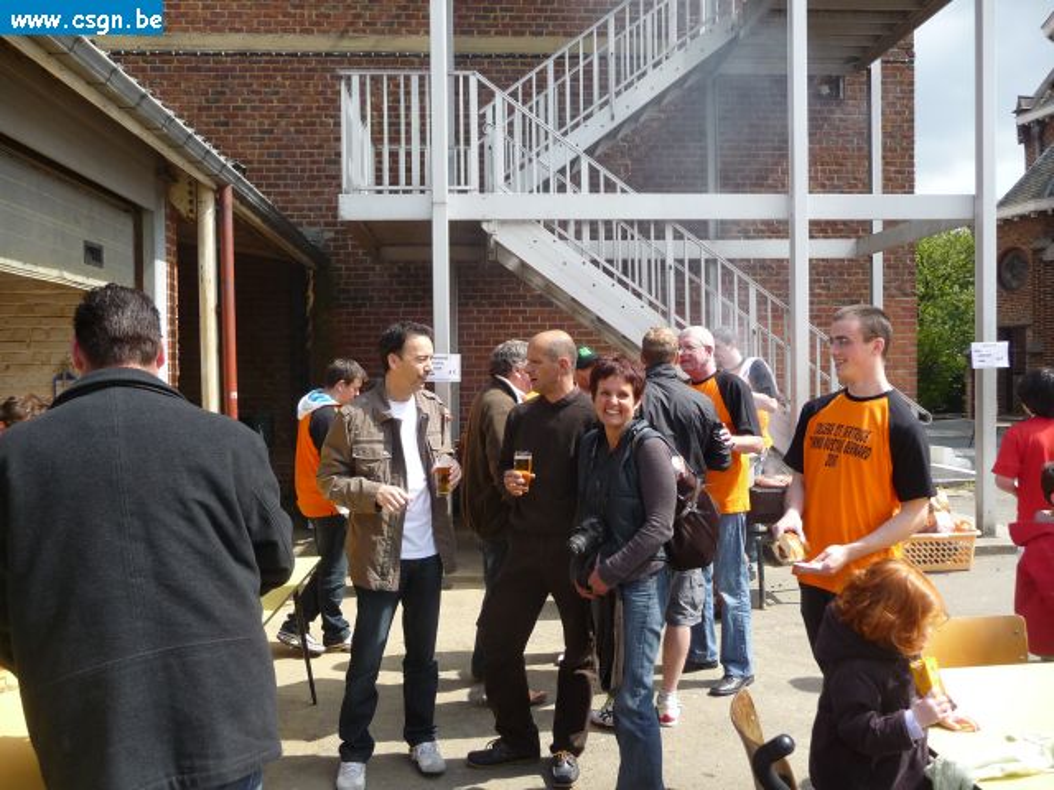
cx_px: 527
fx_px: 853
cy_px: 395
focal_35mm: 28
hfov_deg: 63.4
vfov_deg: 49.7
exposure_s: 1/500
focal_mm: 4.7
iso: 100
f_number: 3.3
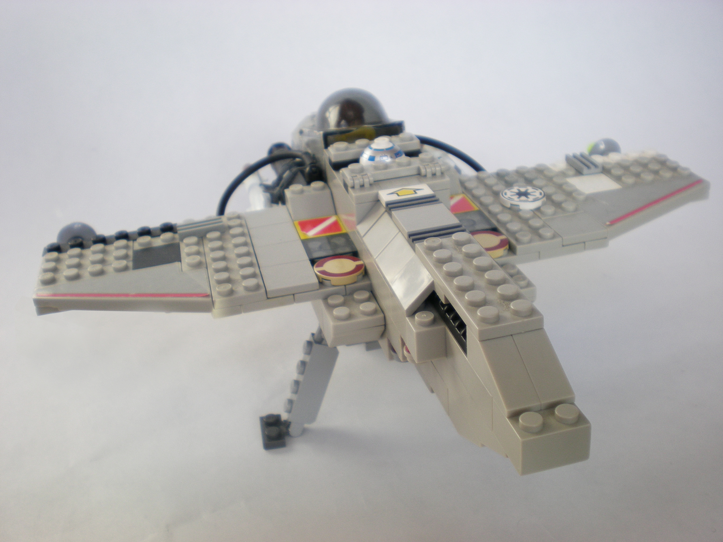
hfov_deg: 49.0
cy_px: 271
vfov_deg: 37.7
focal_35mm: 38
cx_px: 362
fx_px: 794
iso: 50
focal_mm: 6.3
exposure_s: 1/70.6
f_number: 3.1
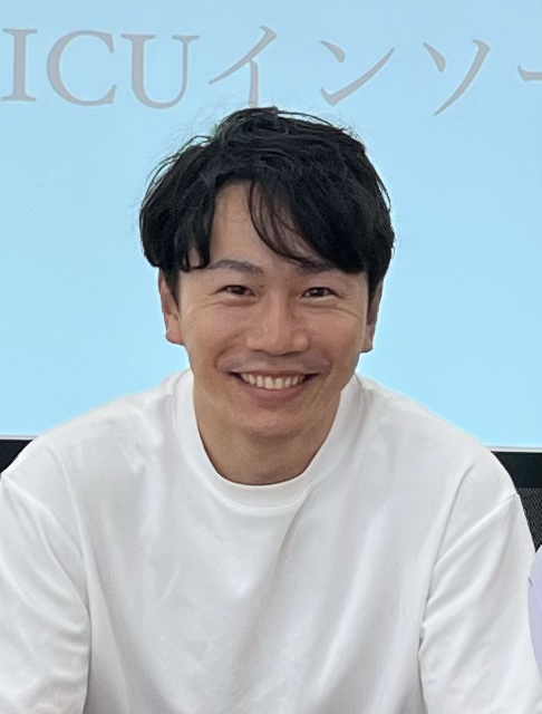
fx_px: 539
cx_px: 271
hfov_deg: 53.4
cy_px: 357
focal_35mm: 26
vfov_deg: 67.1
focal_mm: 5.7
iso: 32
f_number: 1.5
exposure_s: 1/151
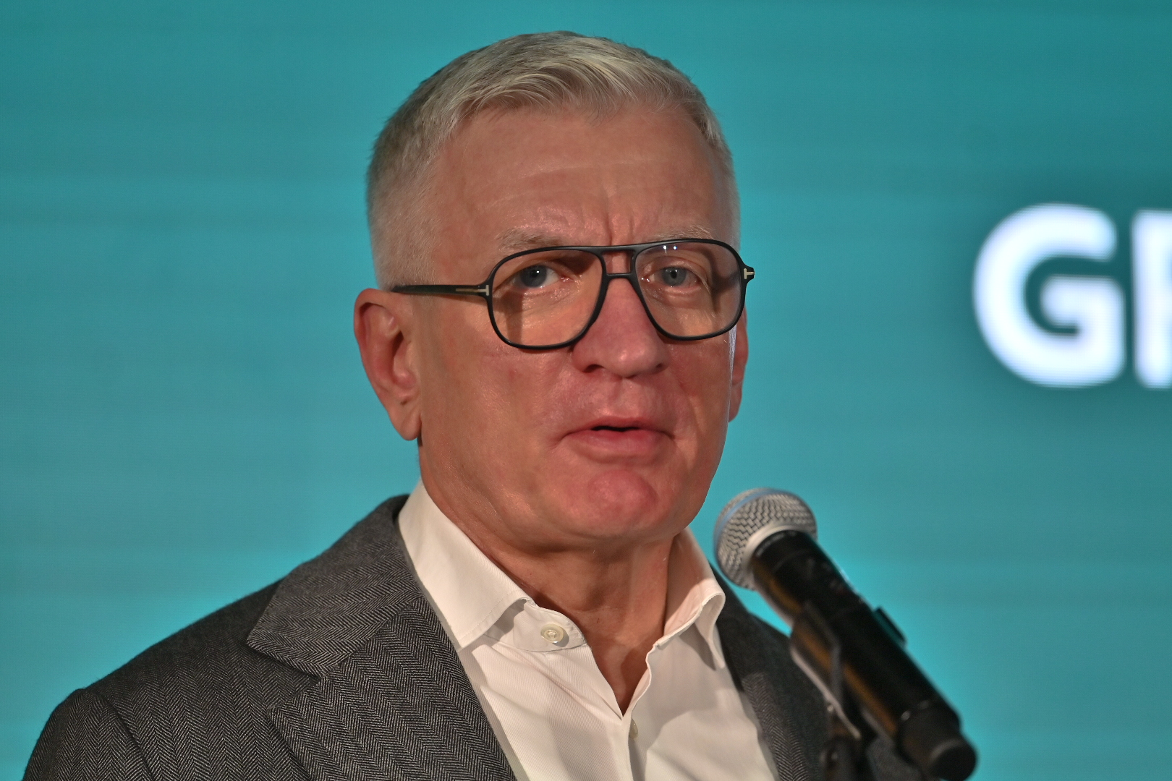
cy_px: 390
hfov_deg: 11.4
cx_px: 586
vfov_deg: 7.6
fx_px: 5860
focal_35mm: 180
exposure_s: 1/200
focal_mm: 180
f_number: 2.8
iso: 360
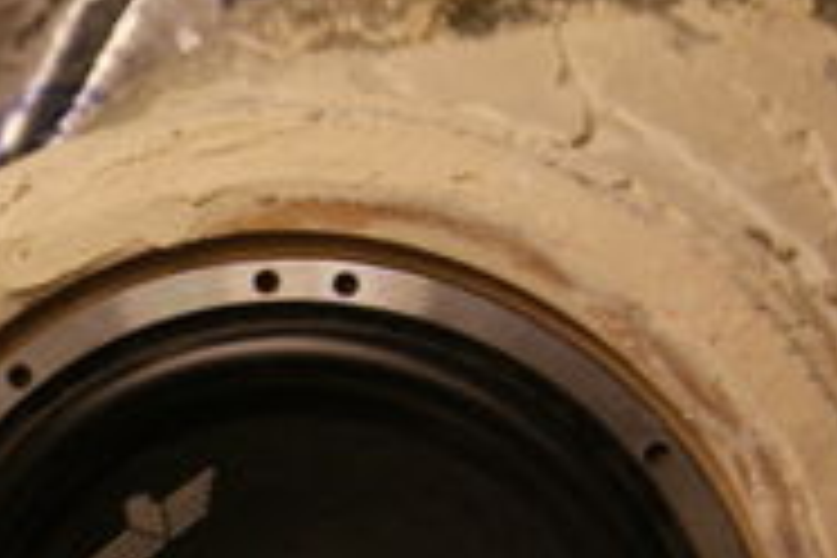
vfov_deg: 6.6
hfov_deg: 9.6
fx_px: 4812
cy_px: 515
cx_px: -544
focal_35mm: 207
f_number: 5
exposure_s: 1/25
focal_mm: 40
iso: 400
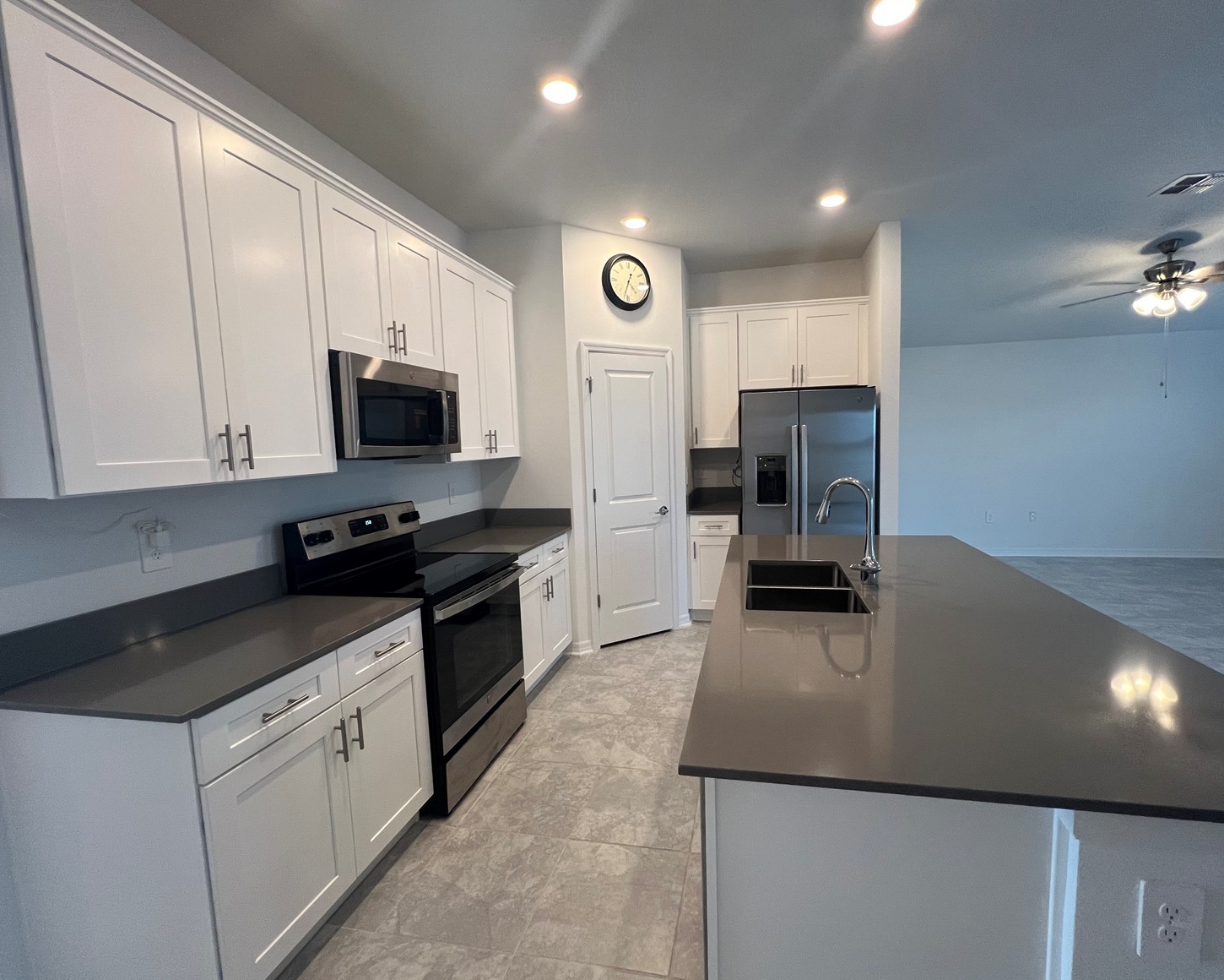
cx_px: 659
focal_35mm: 14
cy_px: 496
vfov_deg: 88.0
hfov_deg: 100.5
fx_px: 507
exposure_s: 1/120
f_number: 1.8
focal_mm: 1.57
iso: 200
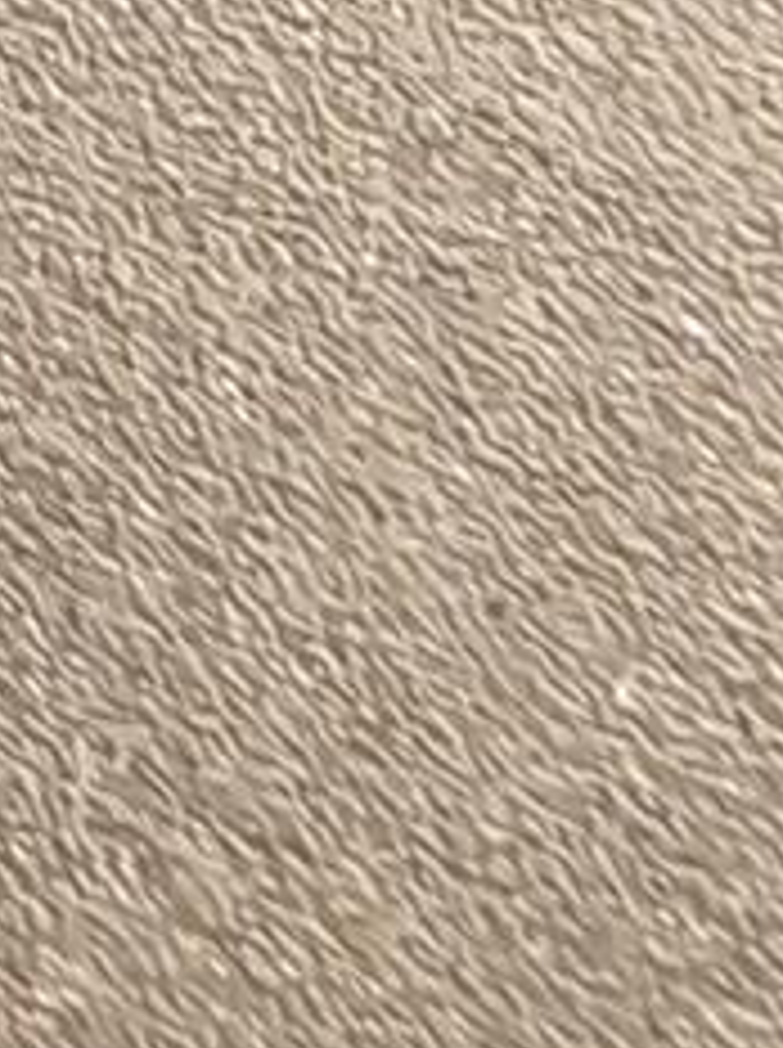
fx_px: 5383
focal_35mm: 178
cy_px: 198
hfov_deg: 7.8
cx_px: -958
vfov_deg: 11.1
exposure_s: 1/43.3
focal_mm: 2.32
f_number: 2
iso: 800
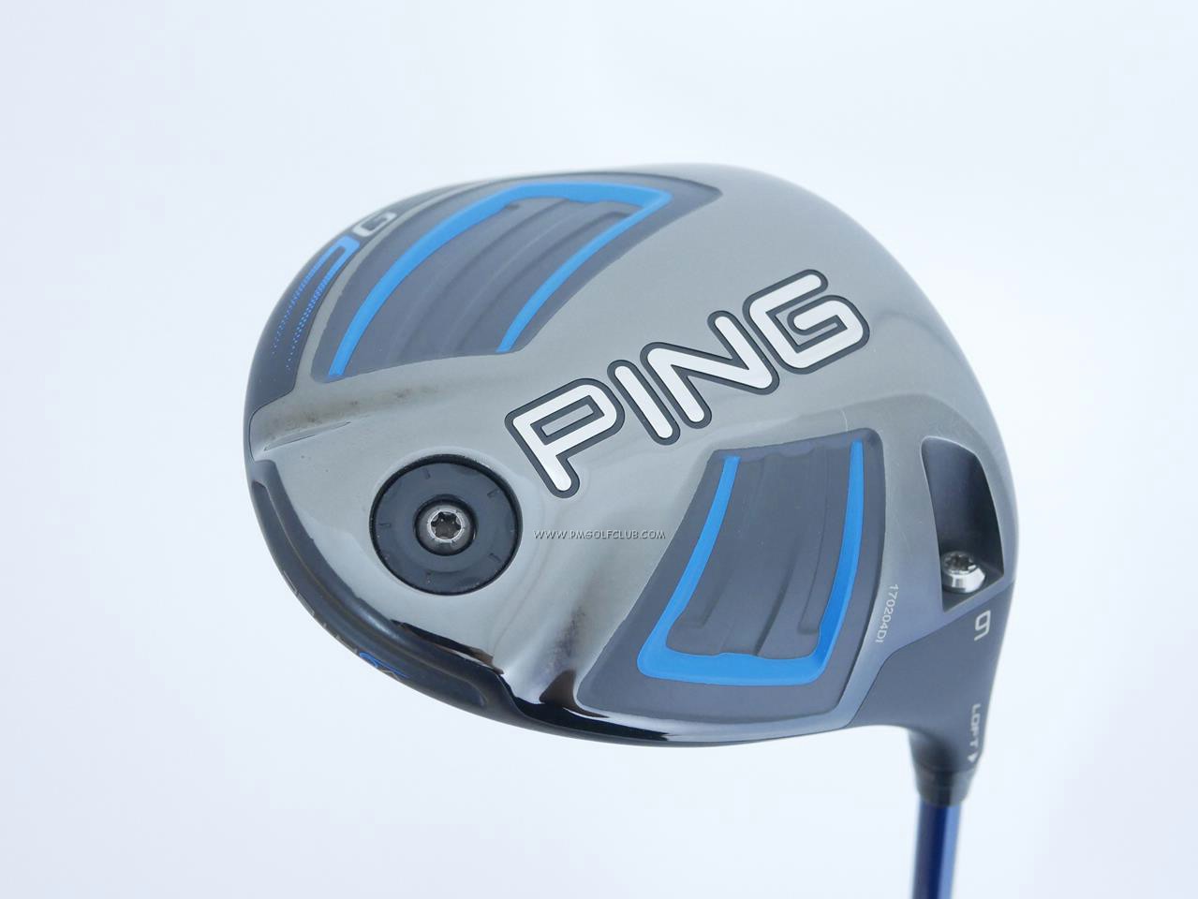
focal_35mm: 50
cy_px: 450
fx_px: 1731
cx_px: 599
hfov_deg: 38.2
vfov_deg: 29.1
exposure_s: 1/50
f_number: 4.5
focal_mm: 25
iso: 1600
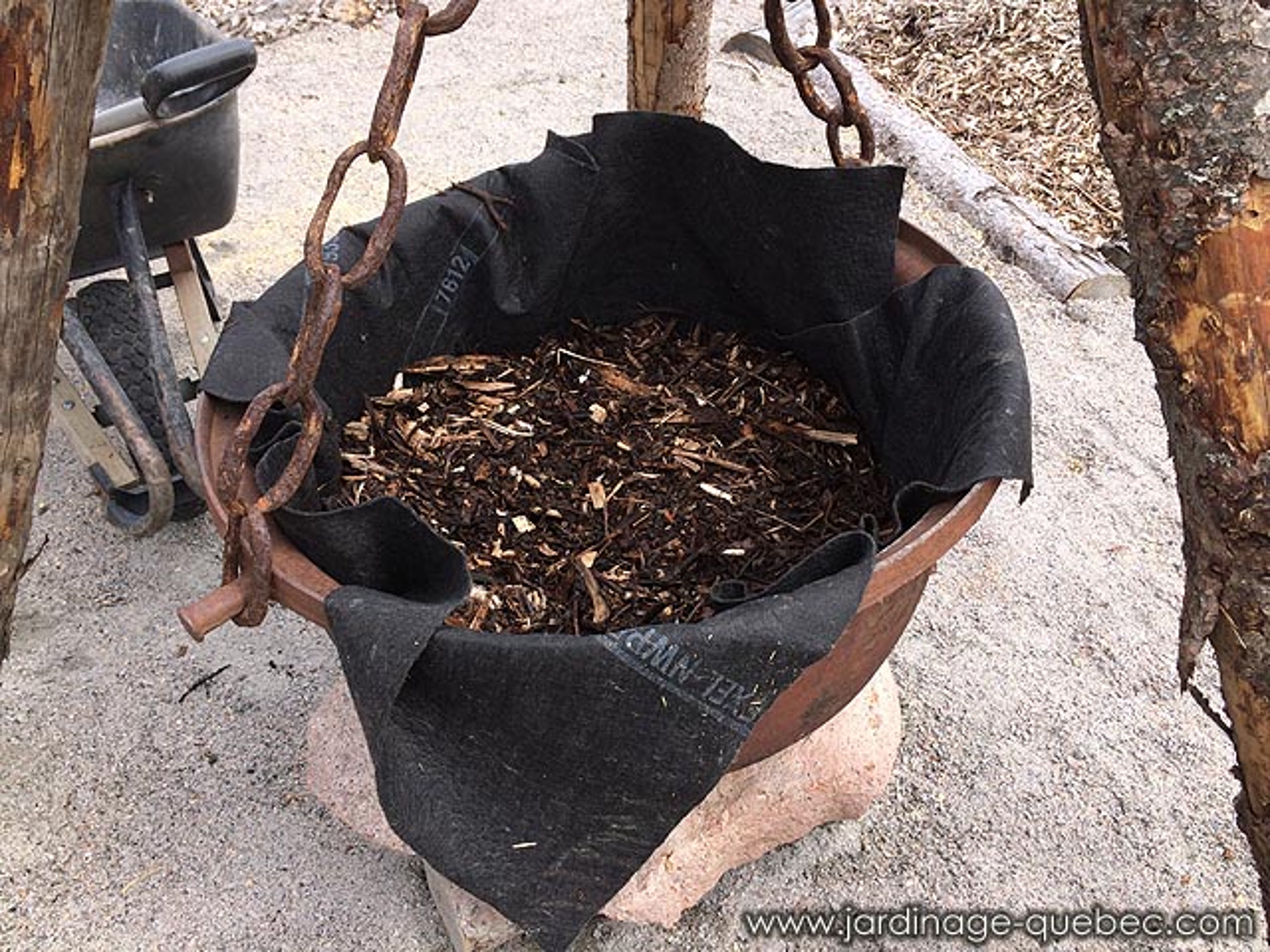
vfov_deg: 46.8
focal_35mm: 30
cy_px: 476
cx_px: 635
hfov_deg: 60.0
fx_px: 1101
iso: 32
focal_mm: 4.12
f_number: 2.2
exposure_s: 1/838
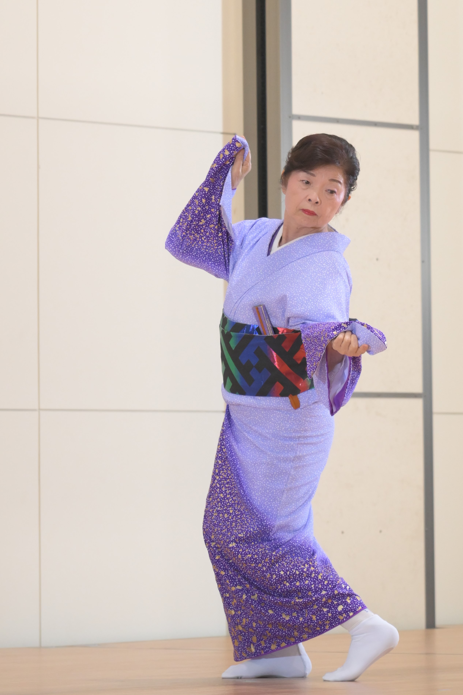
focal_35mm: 120
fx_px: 2315
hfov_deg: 11.4
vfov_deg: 17.1
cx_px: 232
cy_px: 348
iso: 2500
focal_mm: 120
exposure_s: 1/250
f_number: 4
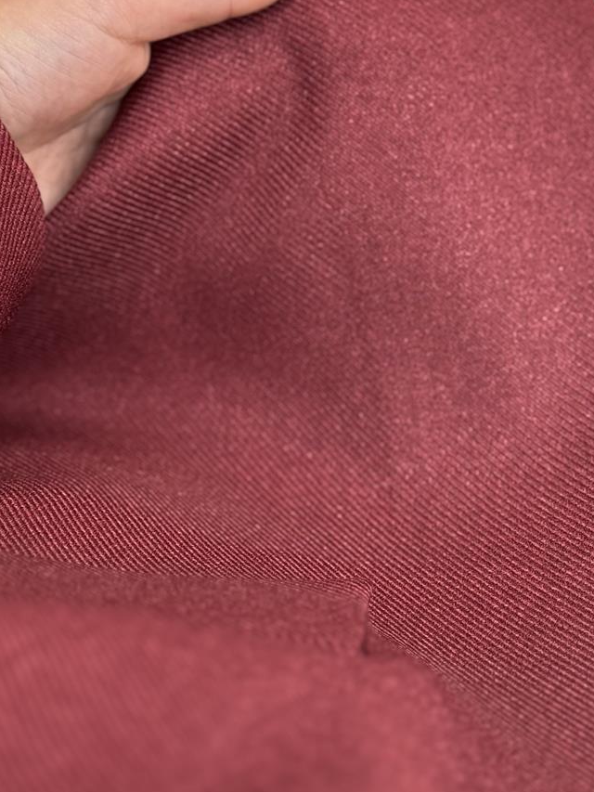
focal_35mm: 75
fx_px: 1716
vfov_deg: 26.0
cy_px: 333
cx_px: 356
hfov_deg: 19.6
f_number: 1.78
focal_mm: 6.76
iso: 100
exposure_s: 1/50
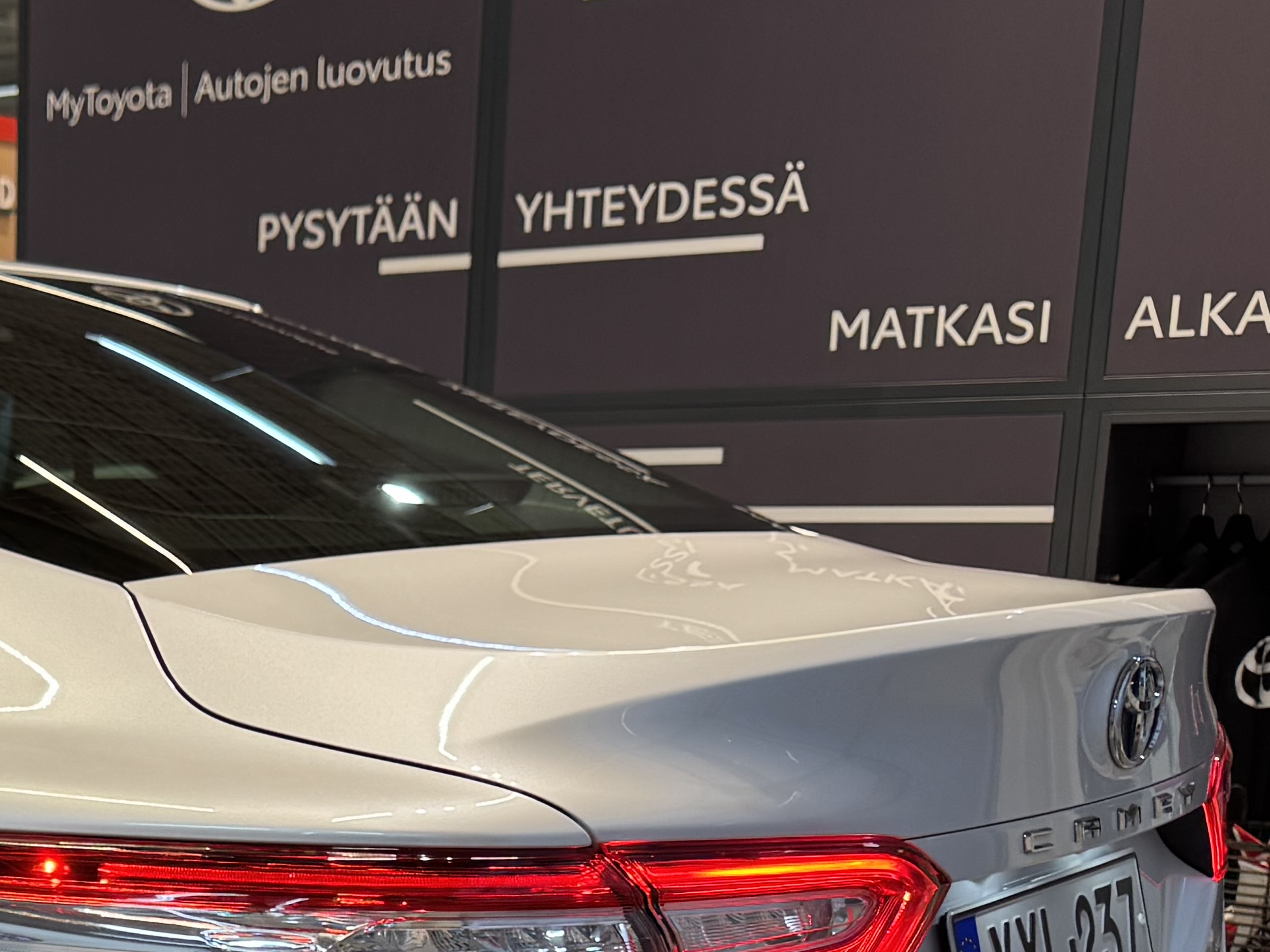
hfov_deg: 24.9
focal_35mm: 71
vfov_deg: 19.5
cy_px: 1155
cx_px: -231
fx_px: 2605
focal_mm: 6.76
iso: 80
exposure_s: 1/100
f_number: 1.78
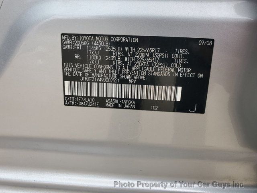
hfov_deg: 67.3
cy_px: 96
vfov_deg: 53.1
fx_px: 193
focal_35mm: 26
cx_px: 128
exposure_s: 1/305
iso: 50
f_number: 2.4
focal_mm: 4.3
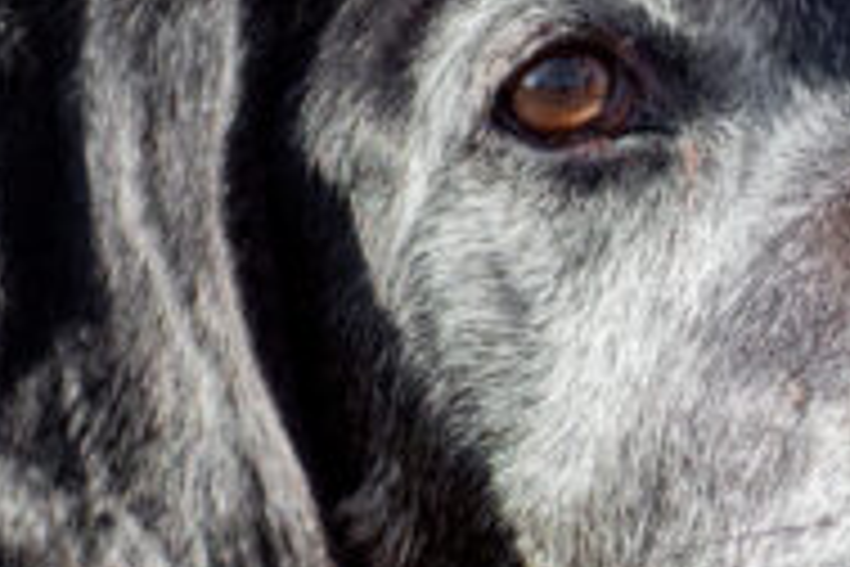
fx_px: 14378
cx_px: 1003
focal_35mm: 609
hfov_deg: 3.4
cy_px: 454
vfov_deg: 2.3
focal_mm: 110
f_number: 7.1
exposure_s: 1/2500
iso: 400
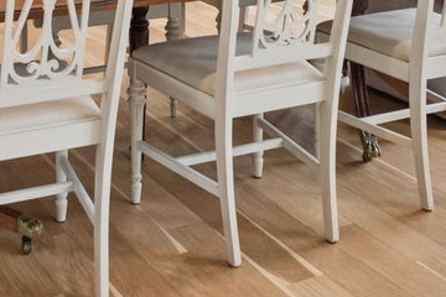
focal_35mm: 72
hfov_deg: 27.6
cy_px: -215
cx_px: 104
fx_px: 892
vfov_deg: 16.3
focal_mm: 16
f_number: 8
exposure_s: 1/50
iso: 500
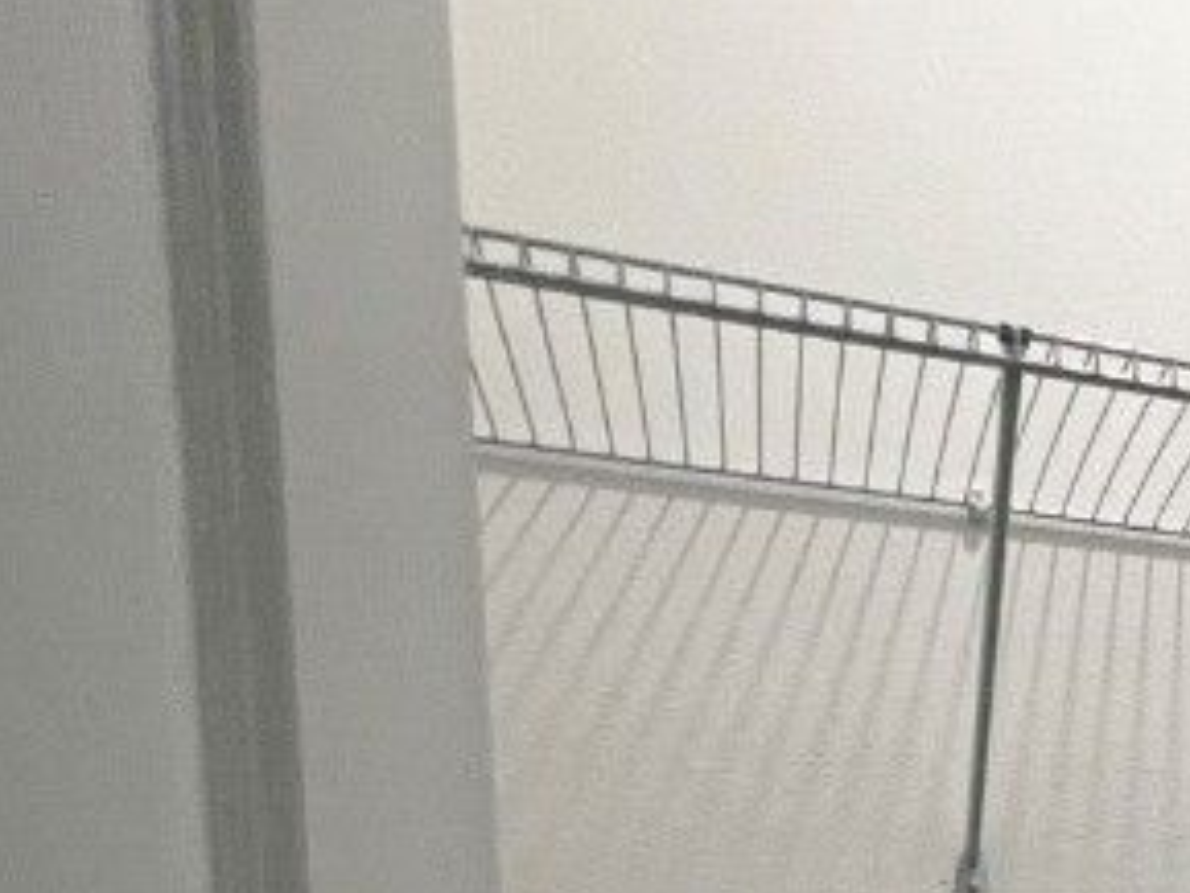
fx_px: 1582
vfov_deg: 24.5
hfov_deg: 32.7
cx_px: 1478
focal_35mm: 46
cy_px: 1342
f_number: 1.8
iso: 200
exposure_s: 1/120
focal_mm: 1.57
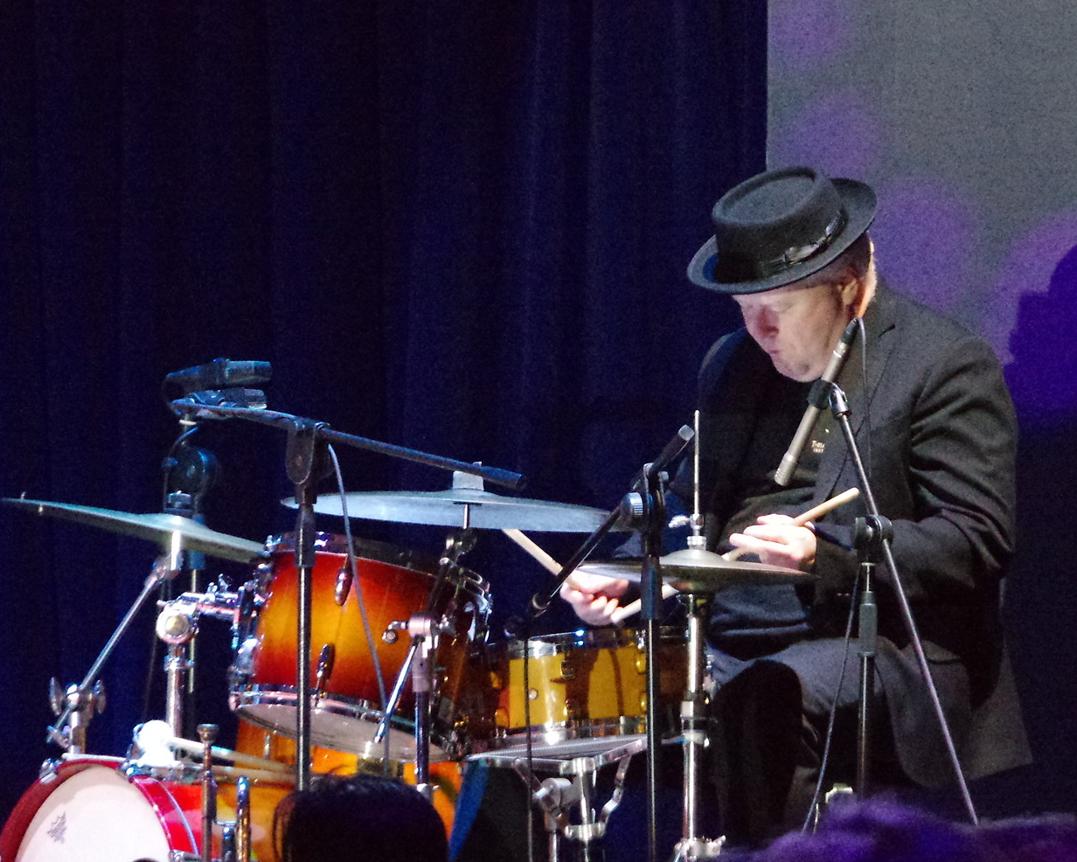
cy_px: 316
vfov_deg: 4.2
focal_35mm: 369
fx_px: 11764
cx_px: 766
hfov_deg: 5.2
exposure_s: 1/160
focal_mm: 135
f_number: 5.6
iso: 12800
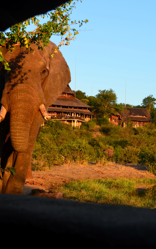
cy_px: 125
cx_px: 99
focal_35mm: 74
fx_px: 503
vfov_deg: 27.8
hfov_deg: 17.6
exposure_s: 1/180
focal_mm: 32
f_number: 6.7
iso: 200
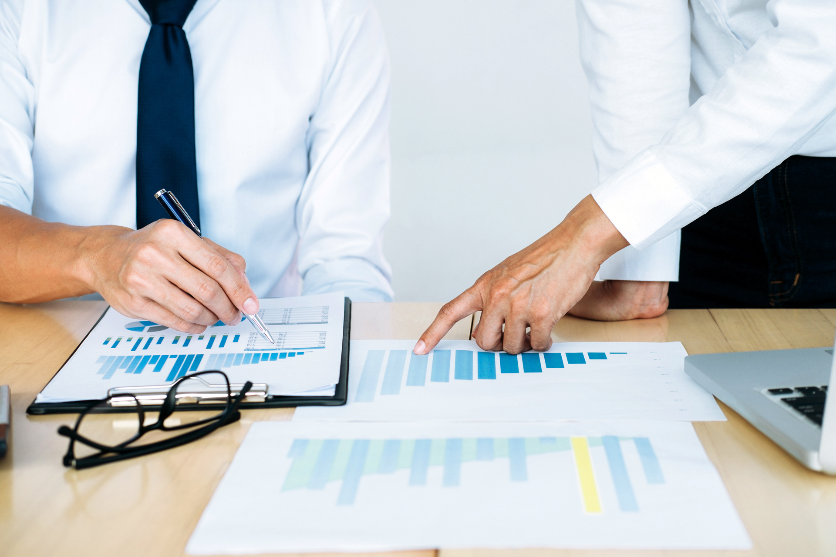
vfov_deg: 25.5
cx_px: 418
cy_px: 278
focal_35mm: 53
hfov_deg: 37.5
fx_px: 1231
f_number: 3.2
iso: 250
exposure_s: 1/180
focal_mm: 35
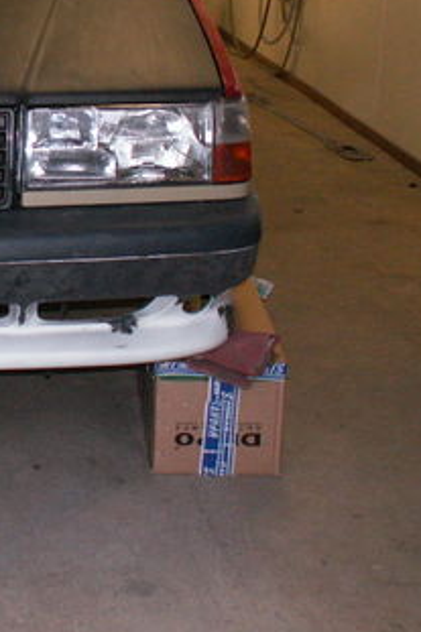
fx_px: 1317
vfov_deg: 26.7
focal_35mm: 75
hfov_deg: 17.1
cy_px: 181
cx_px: -132
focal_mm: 5.86
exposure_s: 1/40
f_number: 2.8
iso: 160
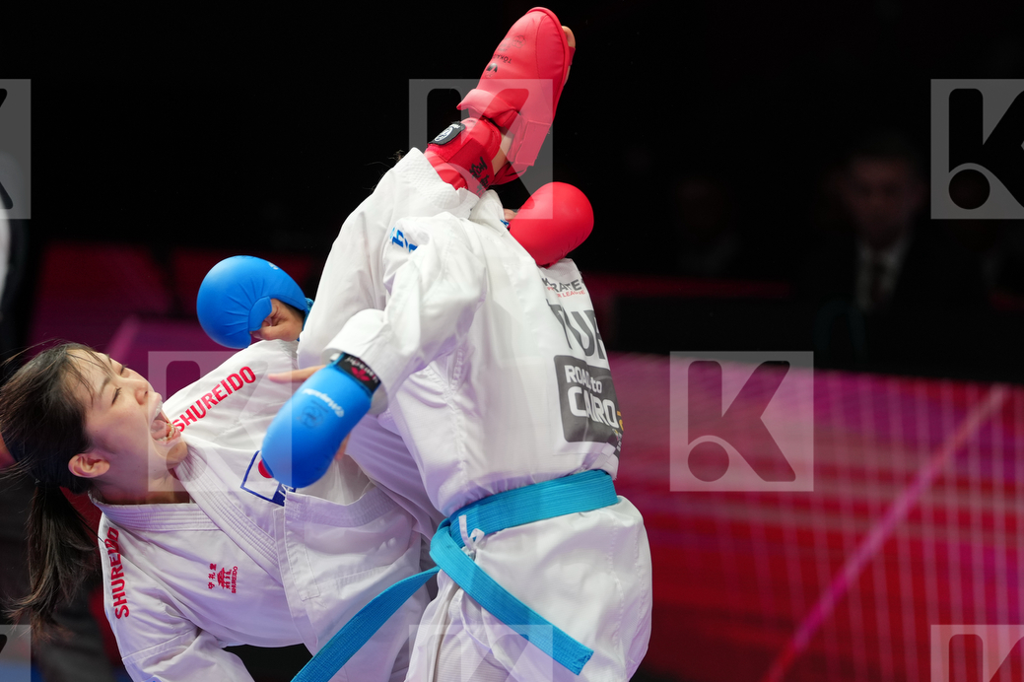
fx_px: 8758
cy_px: 422
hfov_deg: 6.7
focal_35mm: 308
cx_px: 481
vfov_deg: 4.5
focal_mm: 200
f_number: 2.8
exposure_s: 1/1000
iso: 640
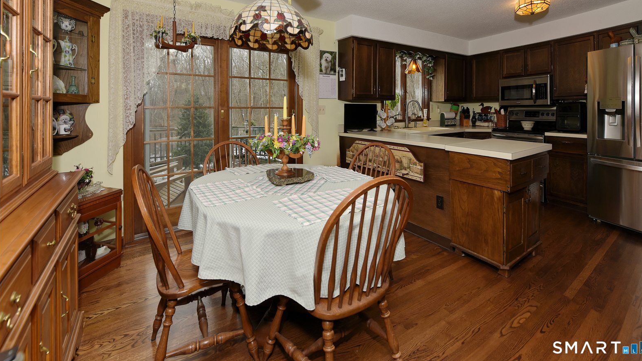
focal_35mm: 15
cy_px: 144
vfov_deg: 69.8
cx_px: 326
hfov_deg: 103.0
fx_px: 255
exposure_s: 1/200
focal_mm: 14
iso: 200
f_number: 5
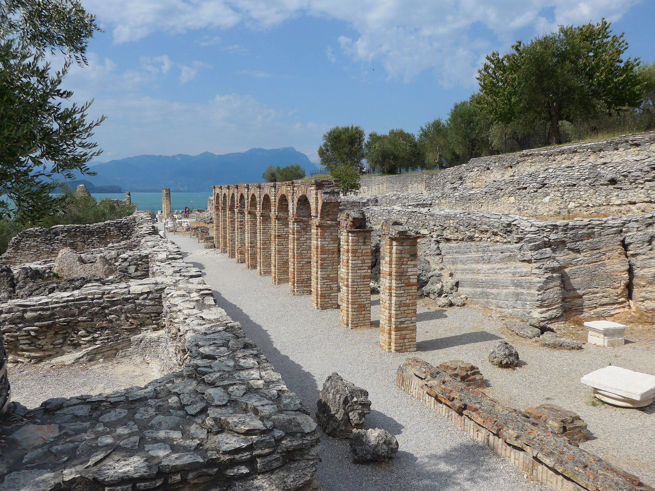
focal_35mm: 29
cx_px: 328
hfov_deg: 61.7
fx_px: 549
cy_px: 246
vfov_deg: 48.2
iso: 80
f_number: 3.2
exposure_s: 1/2000
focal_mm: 6
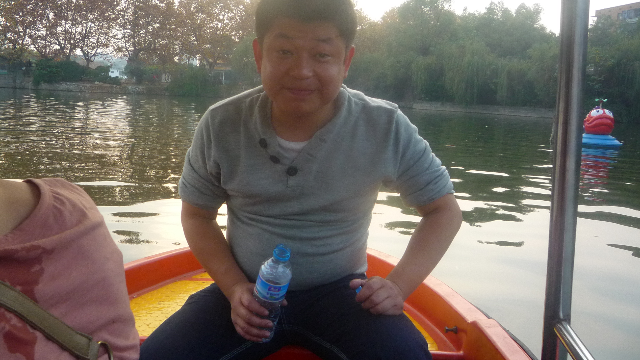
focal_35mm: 33
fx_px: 560
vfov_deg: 35.6
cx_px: 319
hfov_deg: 59.5
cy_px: 152
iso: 200
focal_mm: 5.2
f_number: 4
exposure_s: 1/200
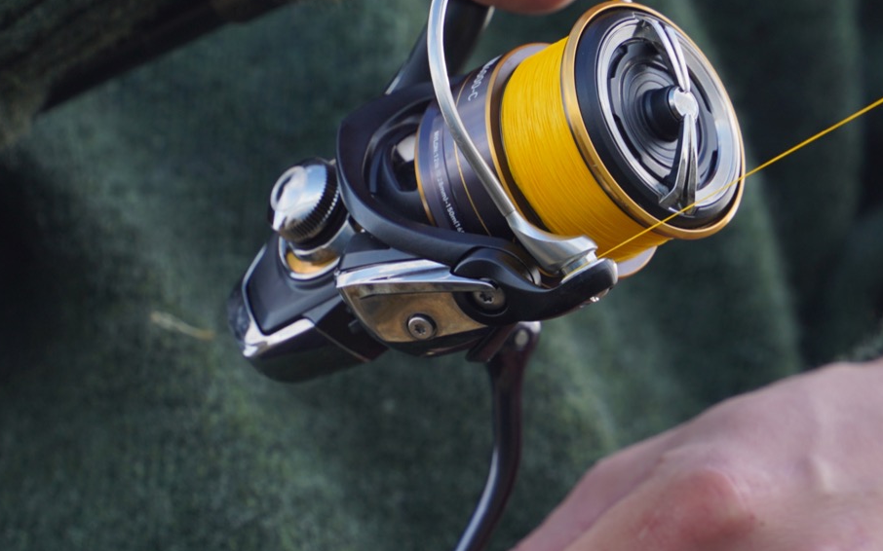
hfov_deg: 4.7
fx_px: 10828
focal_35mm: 450
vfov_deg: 2.9
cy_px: 253
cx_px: 371
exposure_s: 1/125
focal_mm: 200
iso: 100
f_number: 7.1
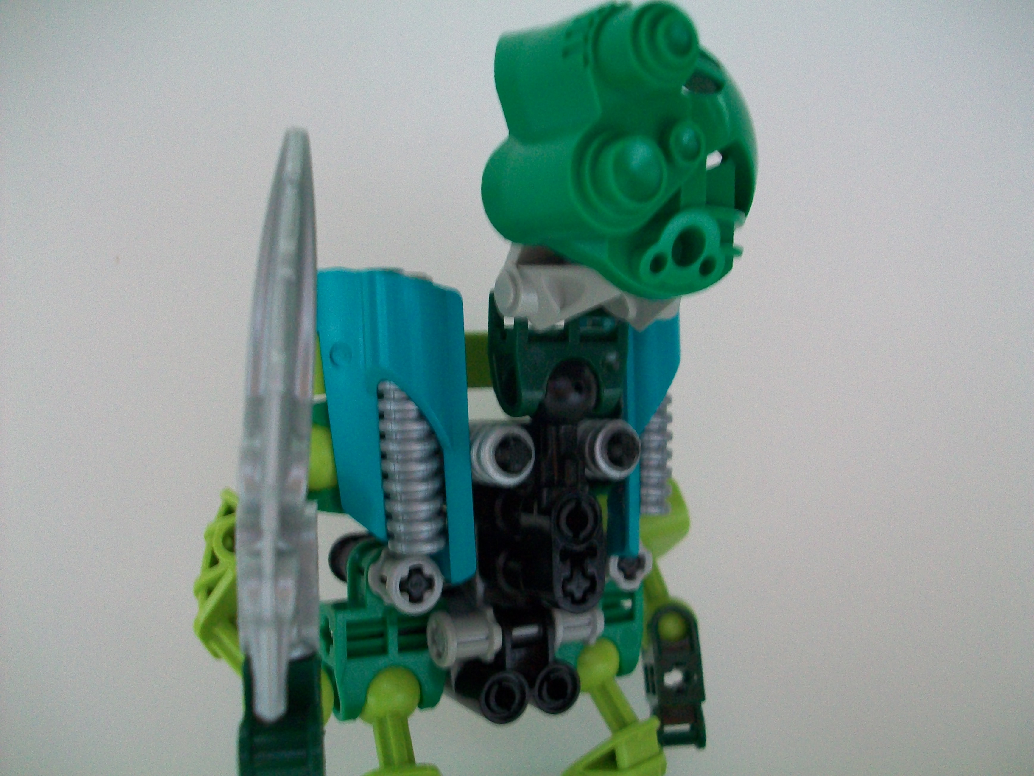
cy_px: 388
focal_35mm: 34
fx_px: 1016
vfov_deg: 41.8
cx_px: 517
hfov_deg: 54.0
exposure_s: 1/13
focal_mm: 5.7
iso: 160
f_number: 2.8
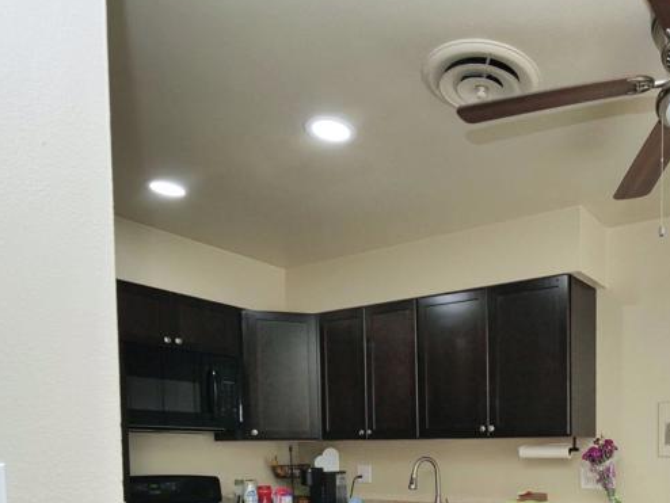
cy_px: 483
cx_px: 560
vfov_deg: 42.8
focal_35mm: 29
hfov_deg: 56.0
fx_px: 562
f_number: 5.6
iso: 800
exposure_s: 1/160
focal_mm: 7
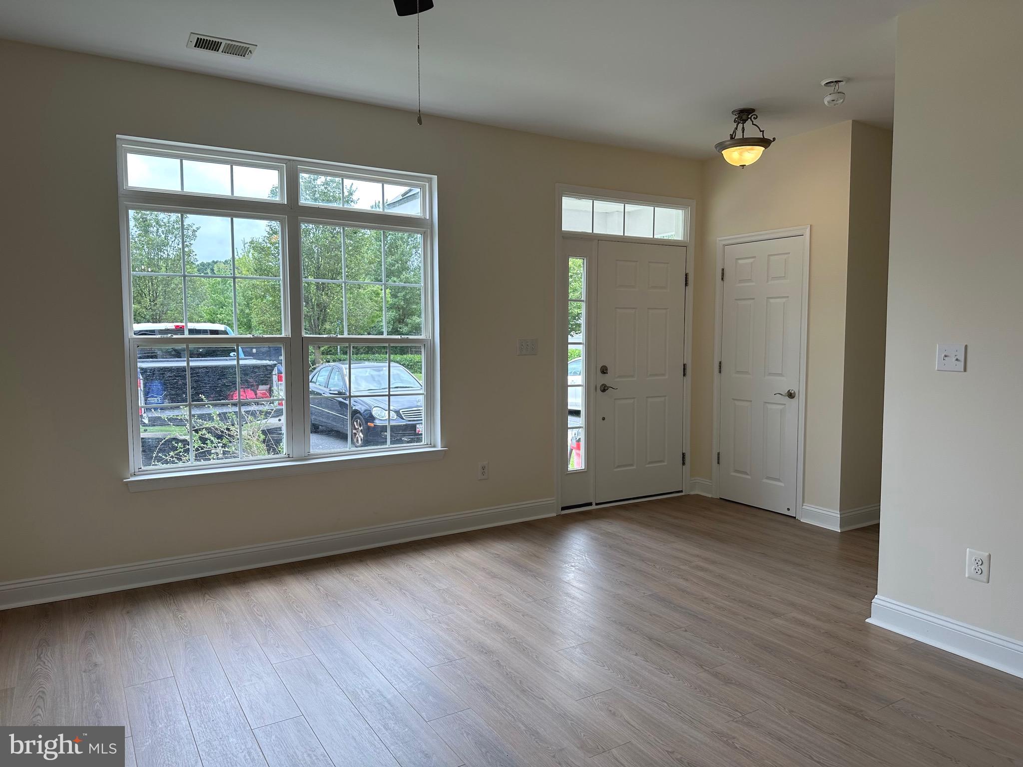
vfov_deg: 56.8
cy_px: 384
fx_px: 709
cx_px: 512
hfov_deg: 71.6
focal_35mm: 24
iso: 80
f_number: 1.78
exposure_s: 1/414
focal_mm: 6.86
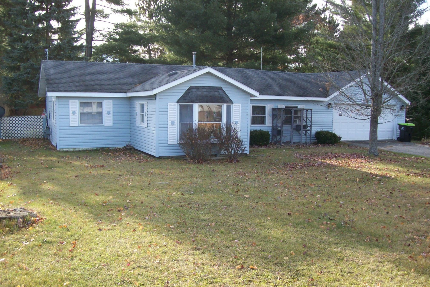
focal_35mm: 38
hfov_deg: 50.7
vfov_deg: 35.0
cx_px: 214
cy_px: 153
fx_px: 454
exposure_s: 1/241
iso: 80
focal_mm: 6
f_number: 2.7
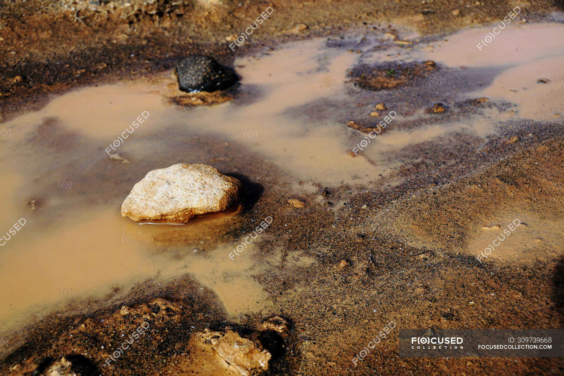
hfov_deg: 43.6
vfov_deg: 29.9
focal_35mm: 45
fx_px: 705
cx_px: 282
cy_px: 188
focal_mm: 30
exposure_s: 1/1000
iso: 250
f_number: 8
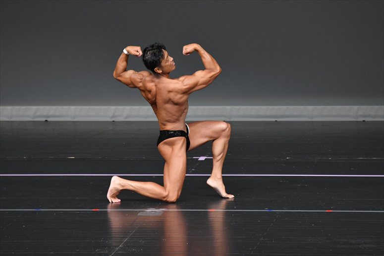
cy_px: 128
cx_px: 192
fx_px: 3998
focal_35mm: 375
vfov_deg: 3.7
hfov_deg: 5.5
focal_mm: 250
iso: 4000
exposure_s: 1/400
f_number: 5.6
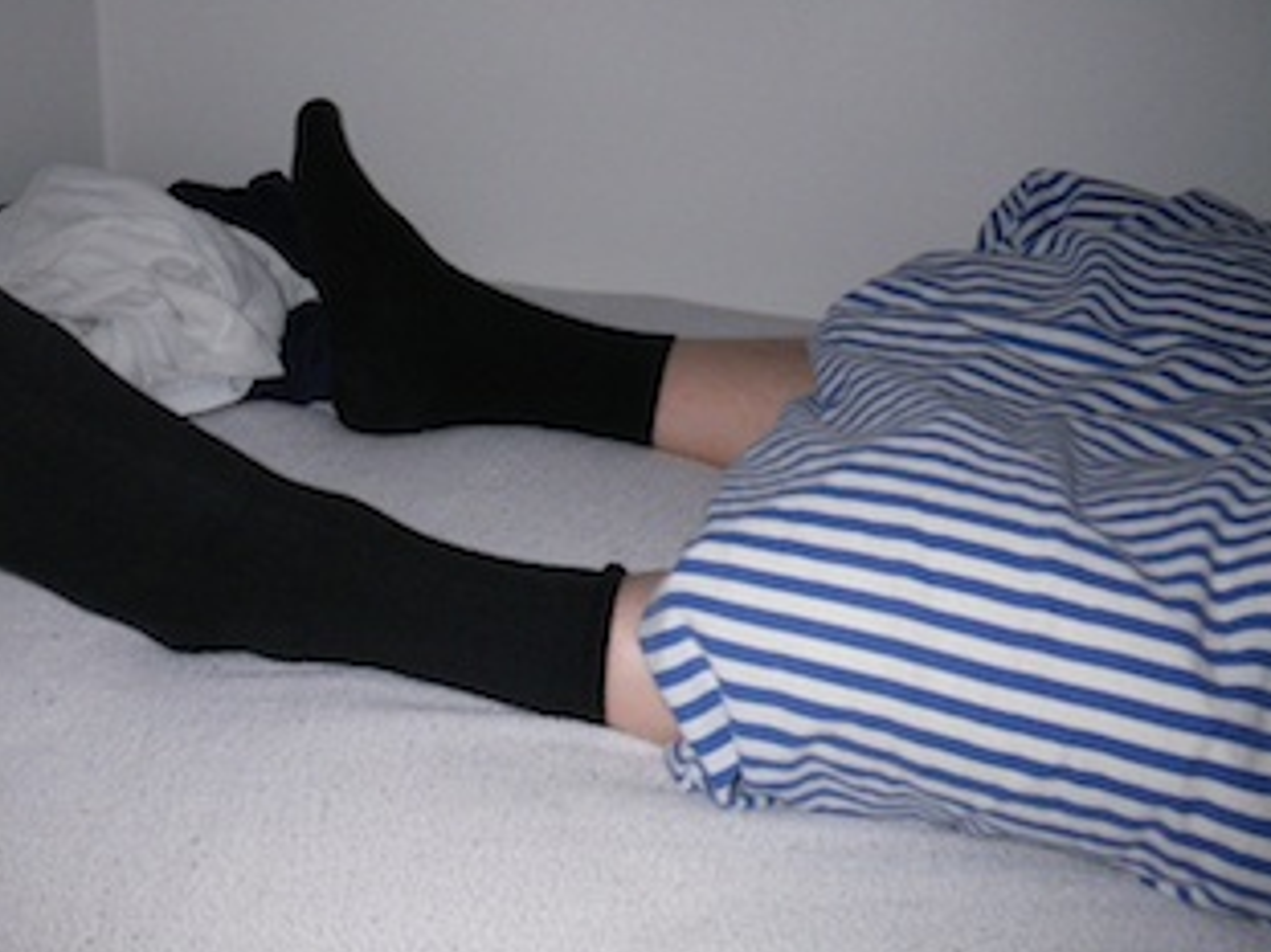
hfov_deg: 50.9
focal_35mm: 36
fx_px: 1321
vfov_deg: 39.5
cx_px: 482
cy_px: 388
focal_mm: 5
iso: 400
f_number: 3.5
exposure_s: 1/50
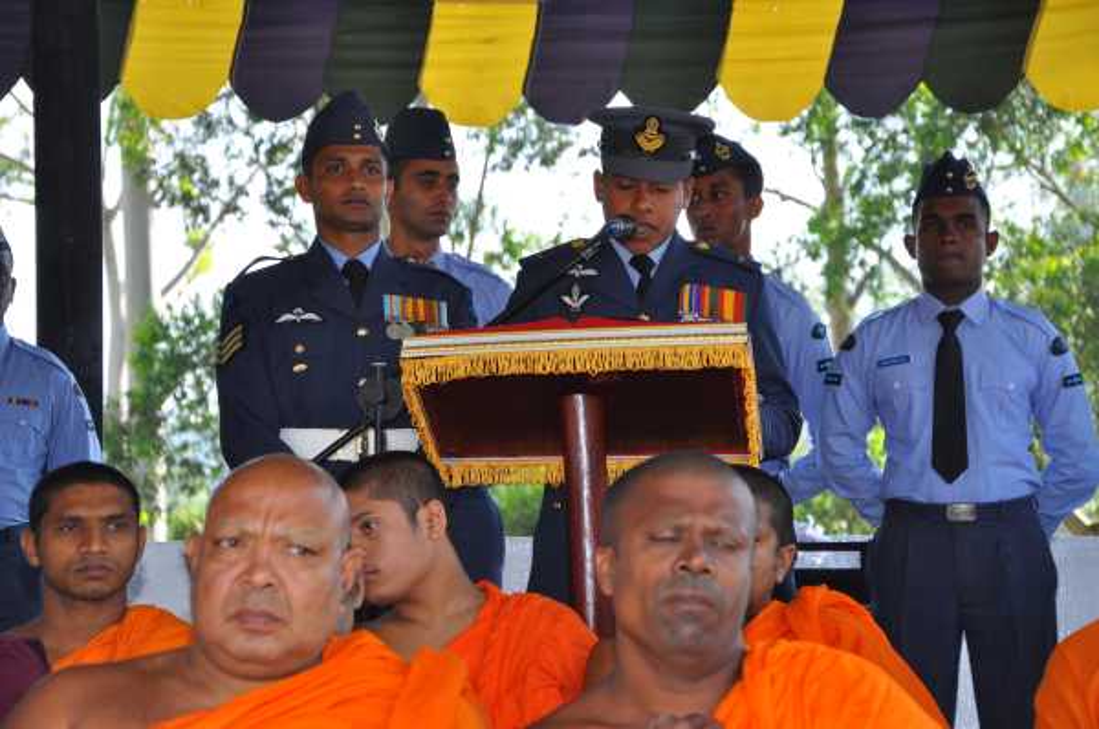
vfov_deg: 13.0
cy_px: 364
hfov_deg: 19.5
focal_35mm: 105
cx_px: 550
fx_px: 3200
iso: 200
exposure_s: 1/125
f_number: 7.1
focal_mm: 70
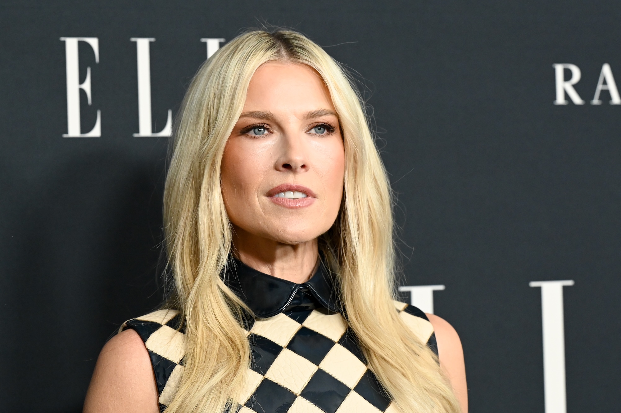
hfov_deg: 19.8
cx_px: 310
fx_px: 1776
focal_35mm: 103
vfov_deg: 13.3
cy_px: 206
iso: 4000
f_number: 5
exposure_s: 1/640
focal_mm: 103
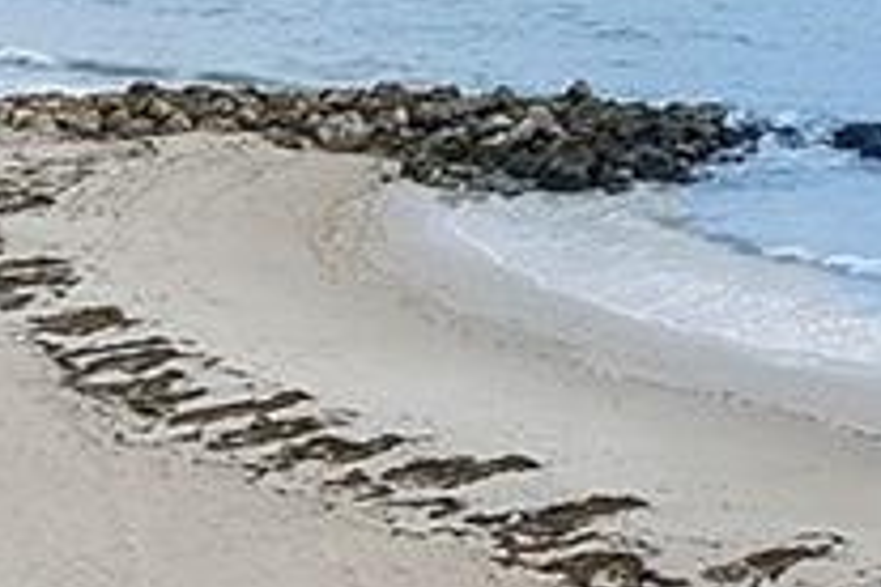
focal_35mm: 116
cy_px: -442
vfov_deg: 11.1
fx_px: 2839
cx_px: 1409
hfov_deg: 15.9
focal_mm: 10
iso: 100
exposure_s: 1/200
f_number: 11
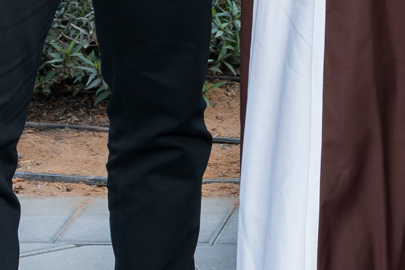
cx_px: 408
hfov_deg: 10.6
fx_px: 2160
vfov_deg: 6.7
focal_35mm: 192
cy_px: -438
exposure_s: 1/200
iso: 80
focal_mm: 34
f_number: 6.3
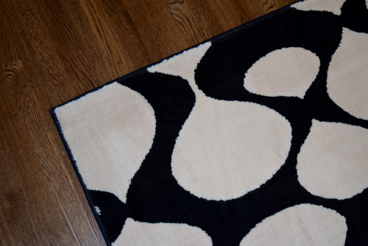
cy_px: 123
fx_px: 522
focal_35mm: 51
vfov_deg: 26.5
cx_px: 184
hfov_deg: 38.9
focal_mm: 34
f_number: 4.5
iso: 1400
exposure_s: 1/60
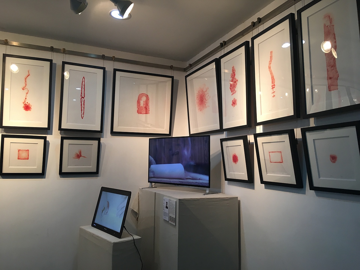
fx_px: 302
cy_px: 135
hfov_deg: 61.7
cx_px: 180
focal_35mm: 29
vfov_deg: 48.2
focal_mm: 4.15
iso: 64
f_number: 2.2
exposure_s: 1/33
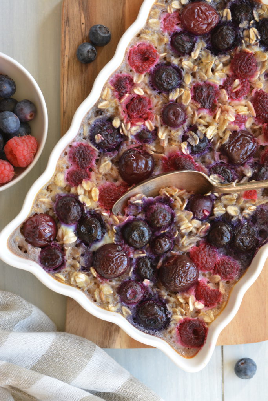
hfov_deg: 8.7
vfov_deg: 13.0
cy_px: 200
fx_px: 1758
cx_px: 134
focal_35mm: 158
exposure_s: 1/20
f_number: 8
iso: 200
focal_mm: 105
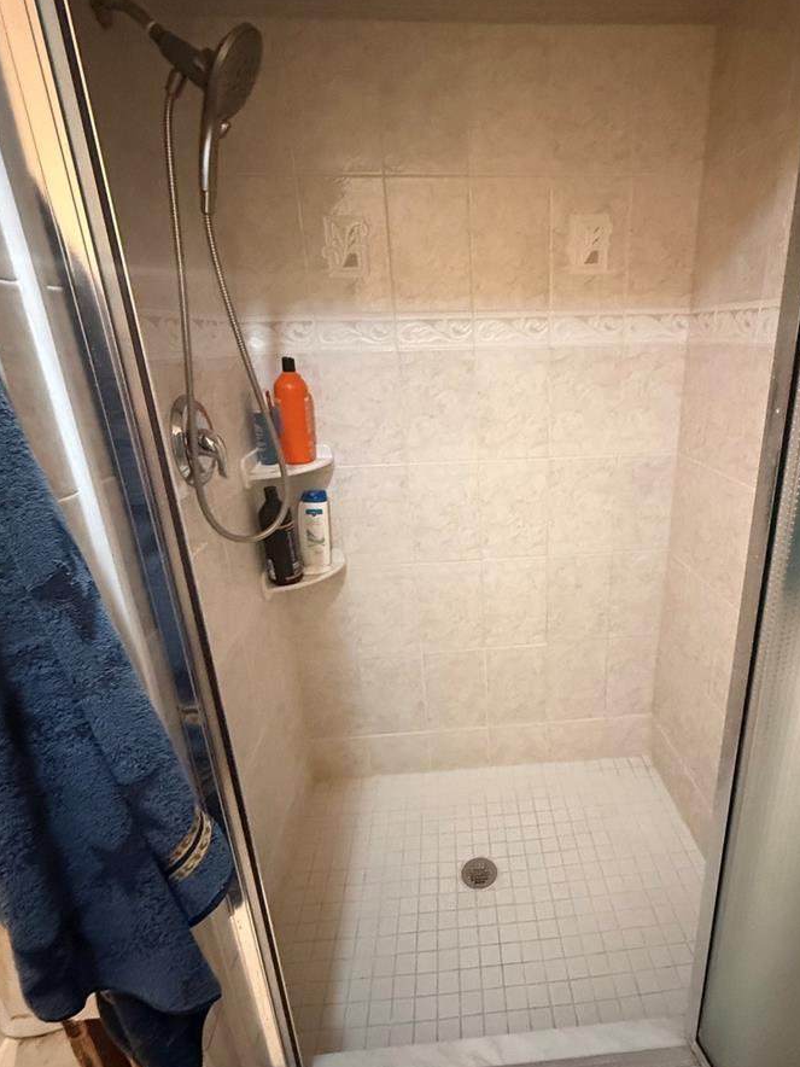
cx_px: 500
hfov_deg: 67.6
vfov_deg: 84.6
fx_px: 585
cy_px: 554
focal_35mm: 19
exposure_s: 1/60
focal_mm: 2.22
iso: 1000
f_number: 2.2
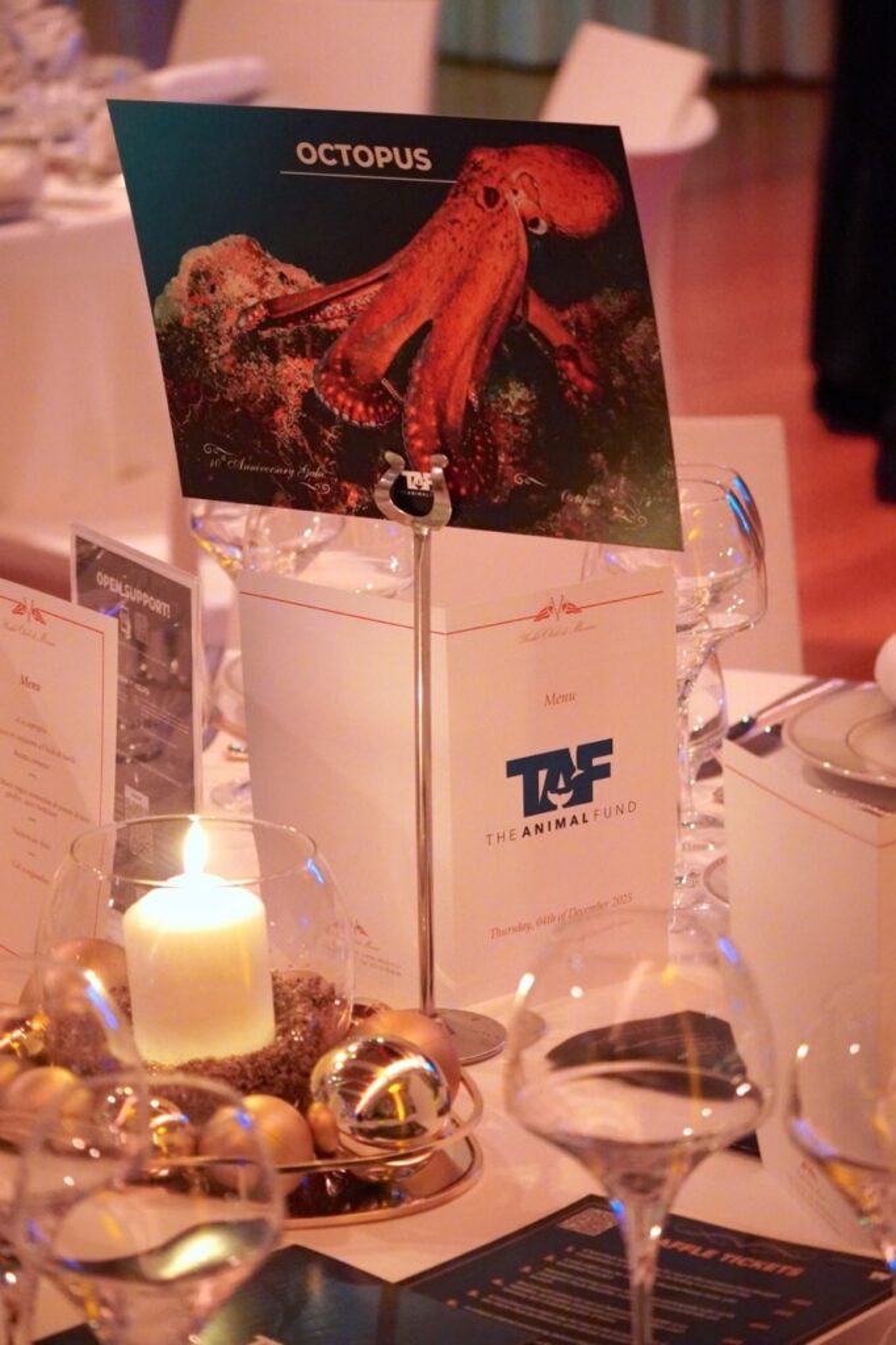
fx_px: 3922
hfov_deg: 13.0
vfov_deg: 19.5
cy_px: 672
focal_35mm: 105
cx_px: 448
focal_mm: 70
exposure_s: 1/100
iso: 6400
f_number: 4.5
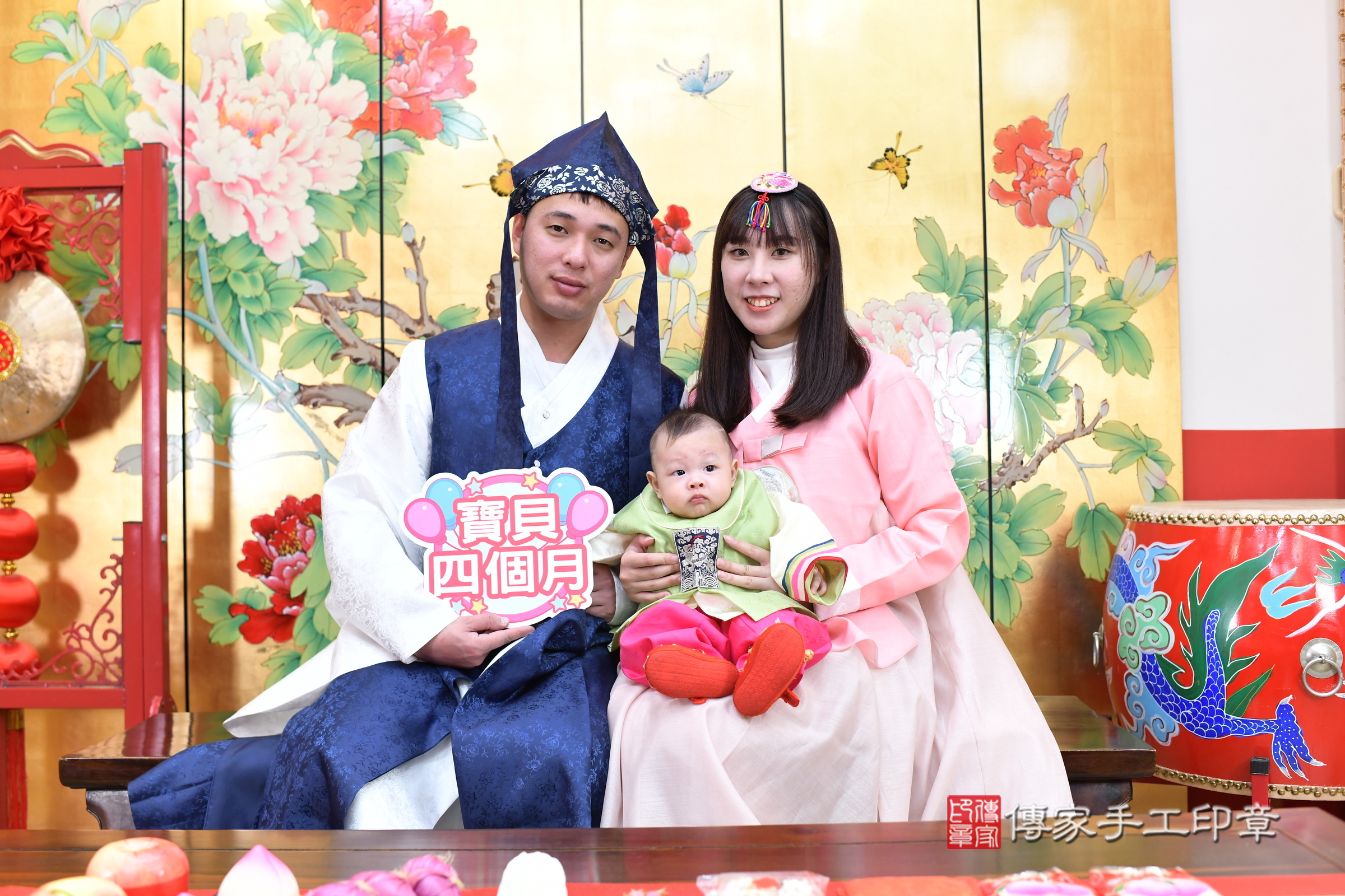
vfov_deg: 37.9
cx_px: 672
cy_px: 448
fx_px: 1308
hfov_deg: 54.4
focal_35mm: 35
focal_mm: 35
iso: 1000
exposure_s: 1/200
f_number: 4.5
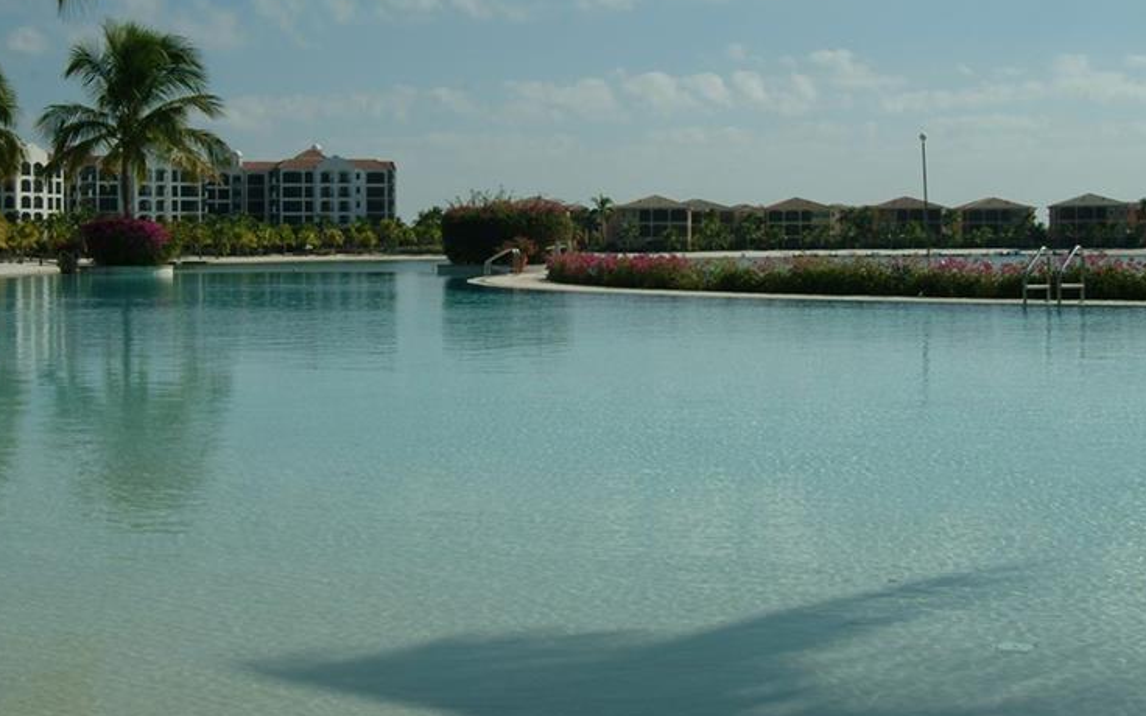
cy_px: 232
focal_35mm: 51
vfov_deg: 25.2
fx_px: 1593
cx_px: 529
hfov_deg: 39.5
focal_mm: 24
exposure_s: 1/350
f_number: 9.5
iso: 100
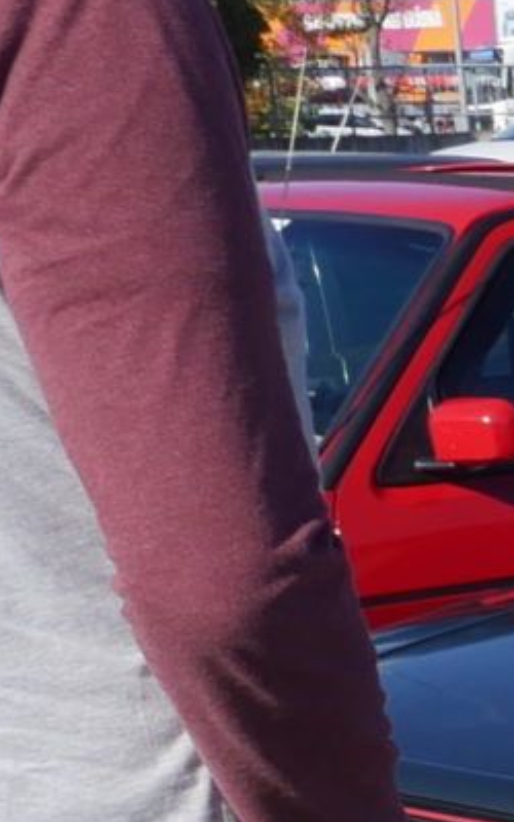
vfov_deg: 12.5
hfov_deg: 6.3
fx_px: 3653
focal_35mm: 163
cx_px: 2186
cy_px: 980
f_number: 7.1
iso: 200
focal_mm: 12
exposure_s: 1/500
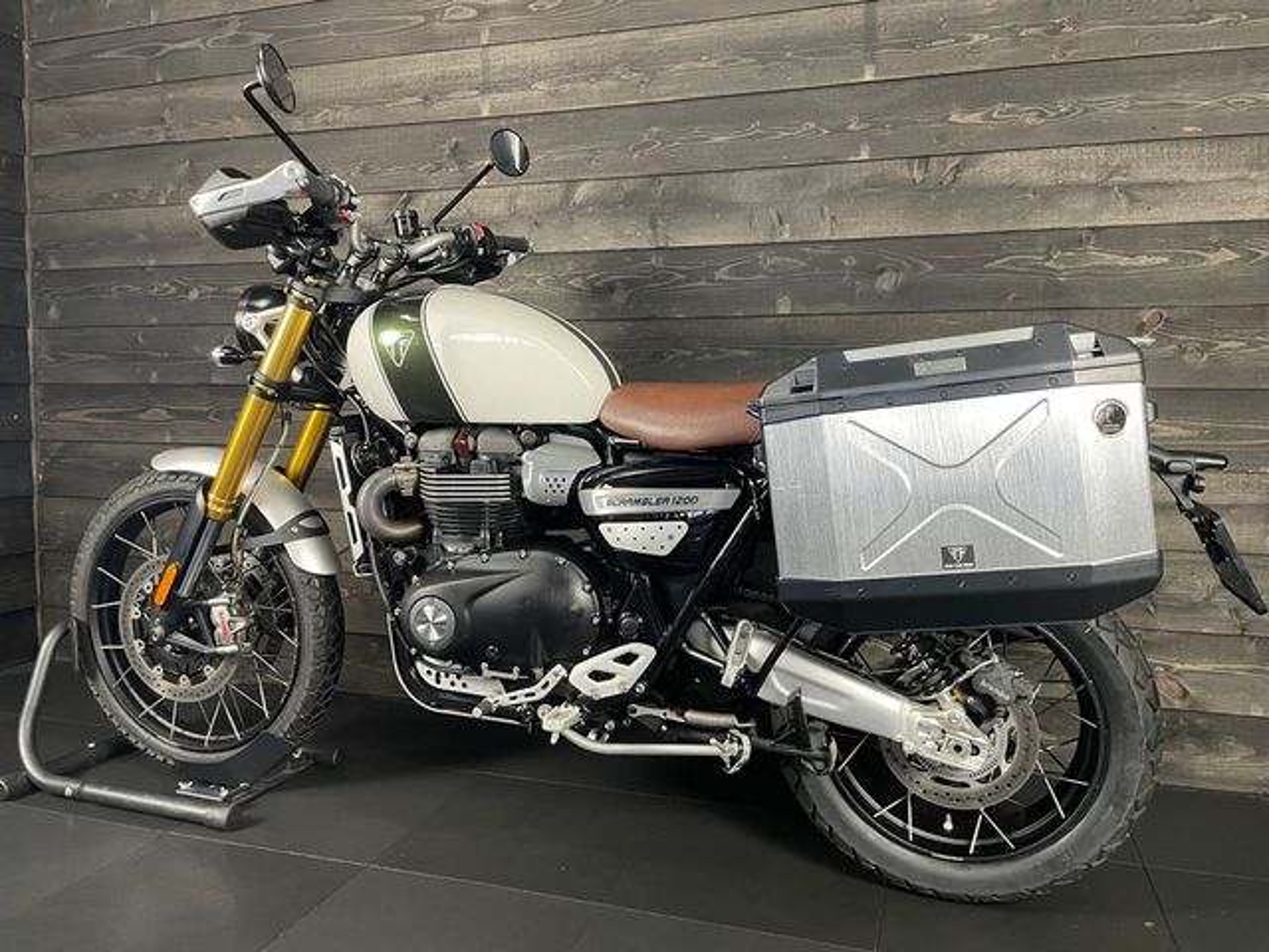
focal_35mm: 26
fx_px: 953
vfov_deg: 53.1
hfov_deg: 67.3
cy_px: 476
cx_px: 634
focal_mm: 4.2
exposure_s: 1/50
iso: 250
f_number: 1.6
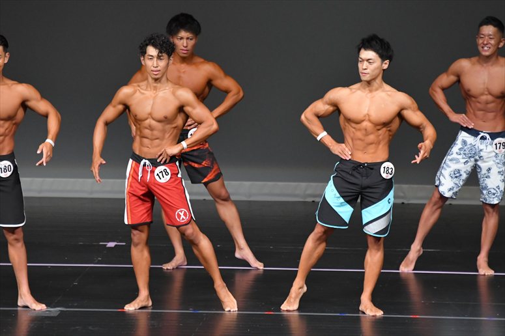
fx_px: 4837
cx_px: 252
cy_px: 168
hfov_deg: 6.0
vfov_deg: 4.0
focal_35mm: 345
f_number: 5.6
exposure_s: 1/400
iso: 4000
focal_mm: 230
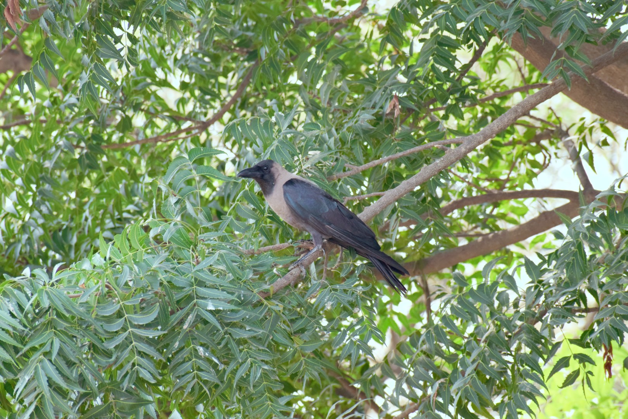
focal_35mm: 375
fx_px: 6541
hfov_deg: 5.5
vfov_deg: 3.7
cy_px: 210
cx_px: 314
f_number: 10
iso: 320
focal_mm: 250
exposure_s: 1/200
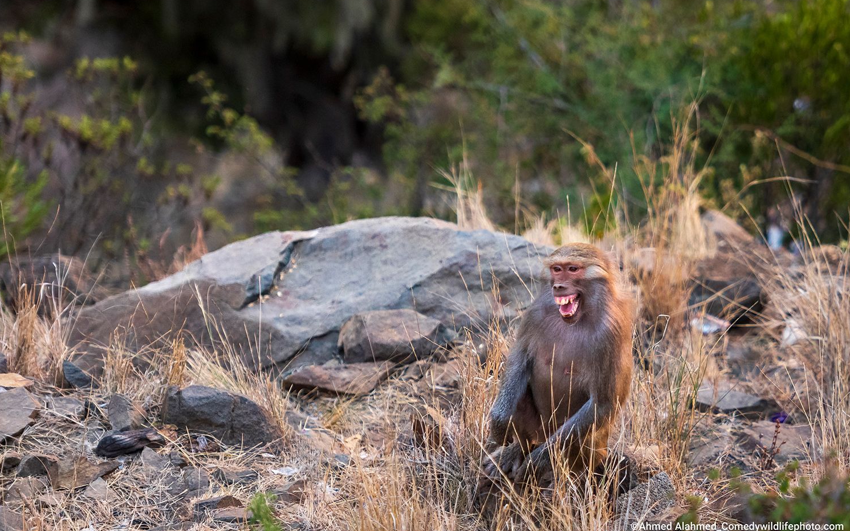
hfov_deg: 13.2
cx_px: 425
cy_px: 259
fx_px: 3683
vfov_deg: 8.3
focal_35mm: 159
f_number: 2.8
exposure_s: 1/640
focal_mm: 155
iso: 1100
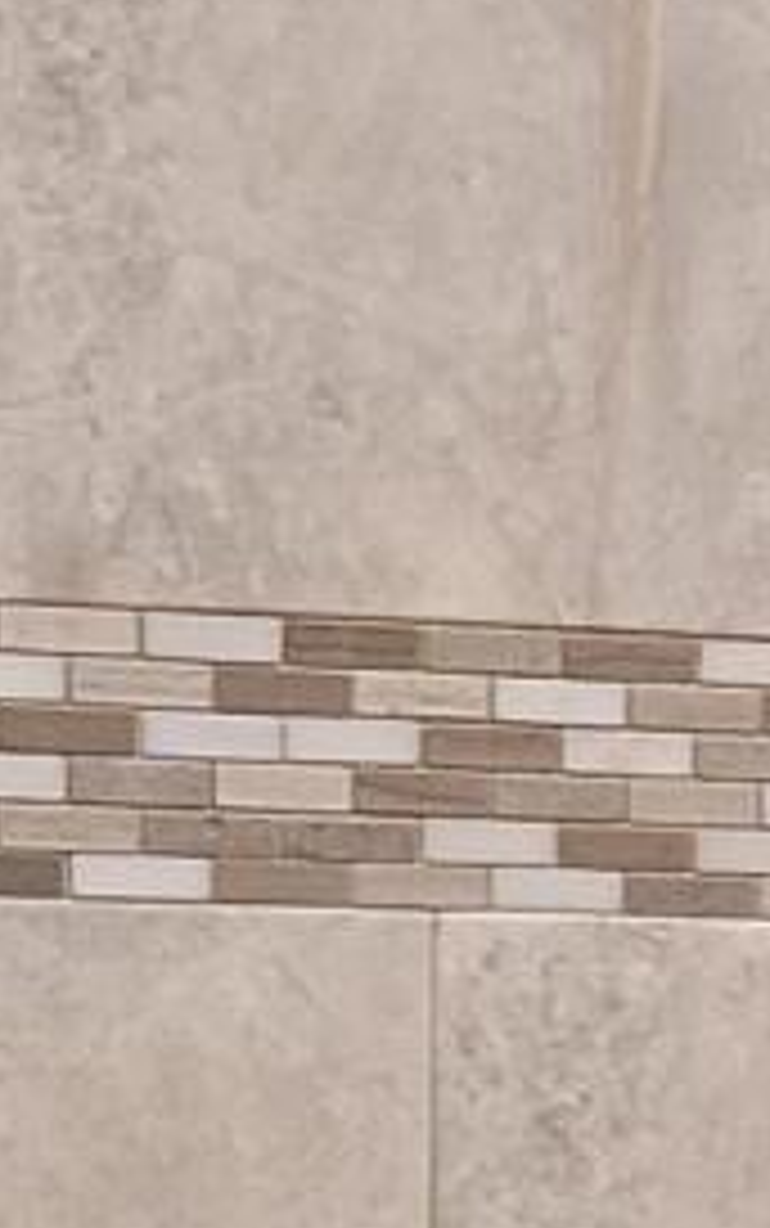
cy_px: 1516
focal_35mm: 101
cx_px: 910
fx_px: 3386
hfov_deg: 12.7
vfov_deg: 19.3
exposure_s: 1/30
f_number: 2.2
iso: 320
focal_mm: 2.2
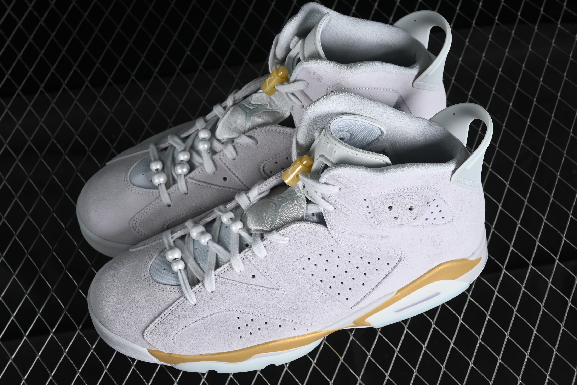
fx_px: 1202
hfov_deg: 27.0
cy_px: 192
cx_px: 288
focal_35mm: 75
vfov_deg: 18.2
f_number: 7.1
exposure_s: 1/80
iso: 160
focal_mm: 50
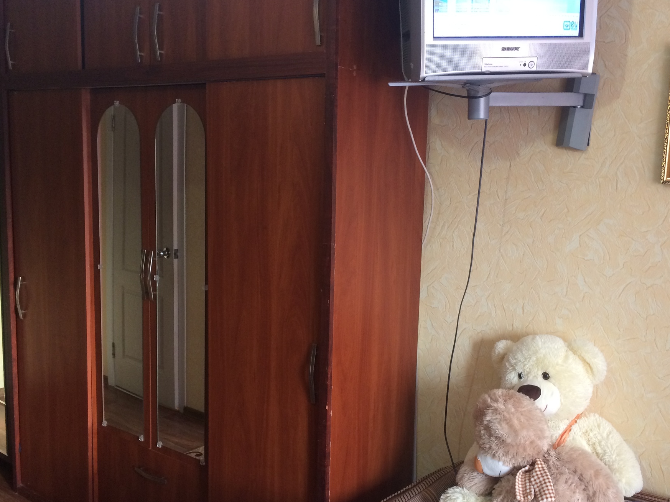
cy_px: 262
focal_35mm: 34
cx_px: 378
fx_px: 658
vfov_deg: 41.8
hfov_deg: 53.8
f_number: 2.2
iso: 160
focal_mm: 4.15
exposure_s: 1/33
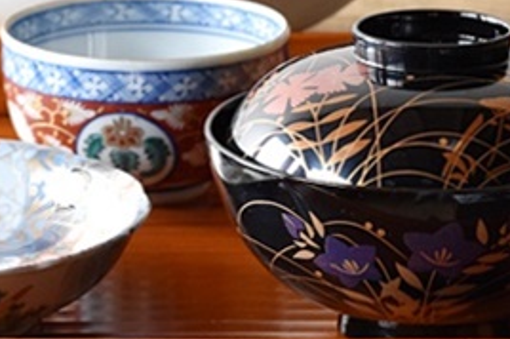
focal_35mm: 246
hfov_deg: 8.3
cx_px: -30
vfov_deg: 5.5
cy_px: 3
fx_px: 3488
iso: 800
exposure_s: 1/5
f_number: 9
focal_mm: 55
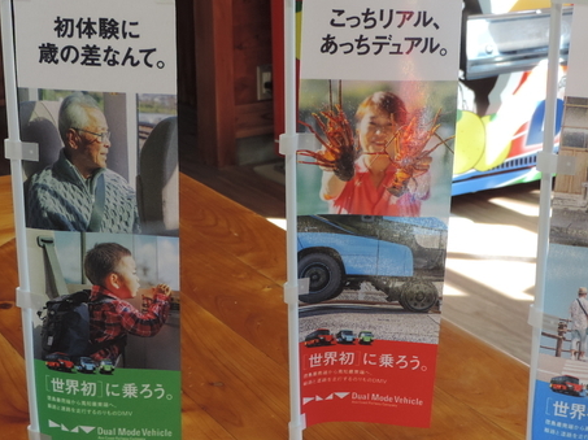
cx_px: 332
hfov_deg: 25.7
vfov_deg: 19.3
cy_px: 258
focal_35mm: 76
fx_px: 1290
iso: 100
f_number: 3.4
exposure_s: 1/50
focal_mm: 7.6
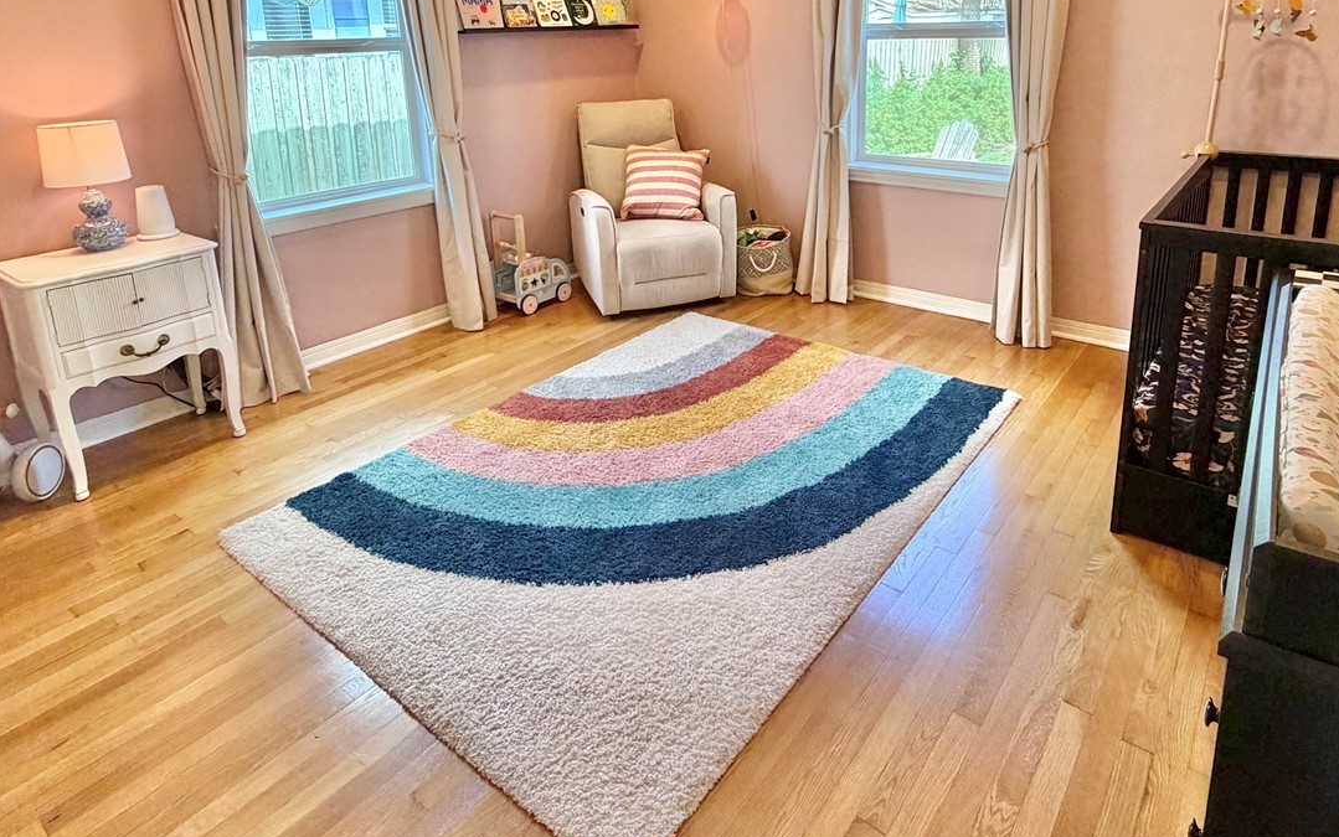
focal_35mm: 22
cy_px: 208
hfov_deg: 79.5
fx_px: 803
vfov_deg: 52.6
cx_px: 712
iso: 200
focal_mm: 2.22
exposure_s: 1/60
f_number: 2.2
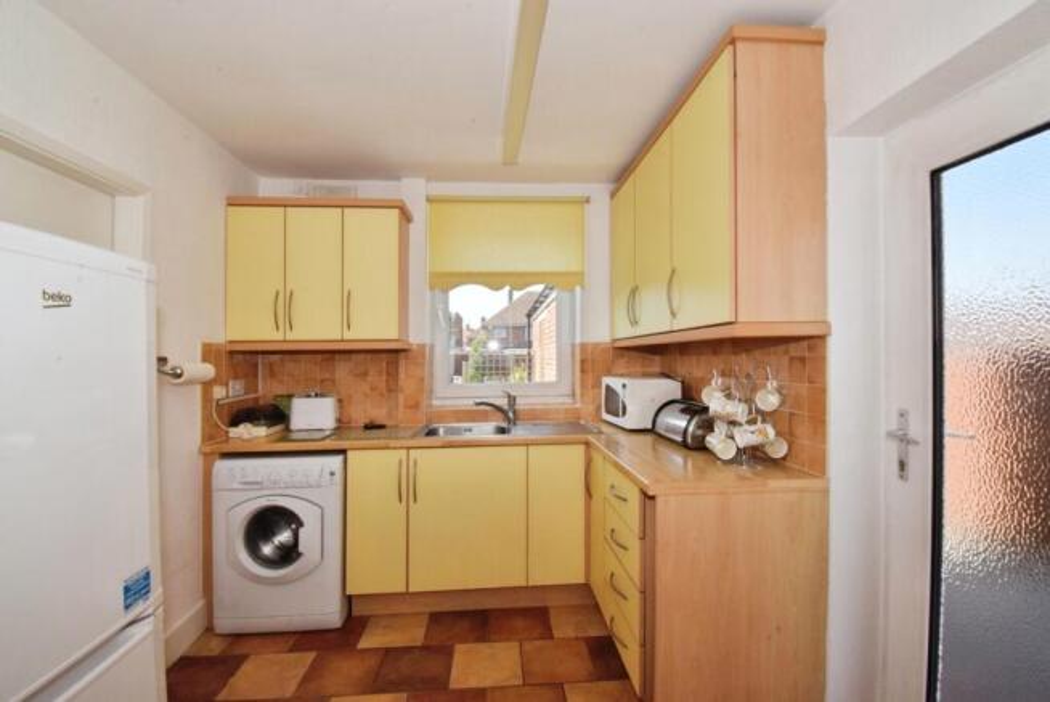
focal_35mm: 15
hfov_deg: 100.4
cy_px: 351
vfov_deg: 77.4
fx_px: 438
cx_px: 525
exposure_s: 1/60
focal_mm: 10
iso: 1000
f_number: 22
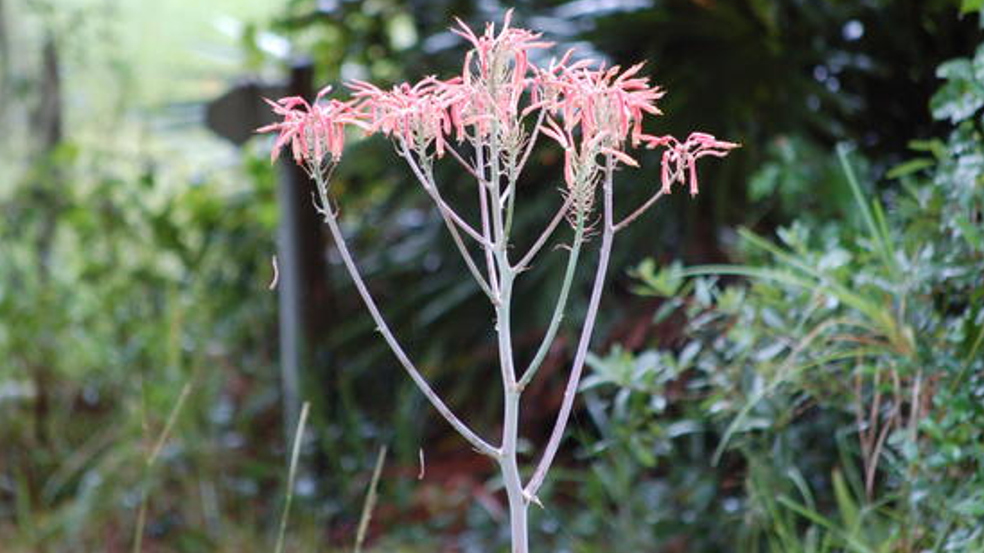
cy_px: 203
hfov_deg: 5.9
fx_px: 9574
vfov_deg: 3.3
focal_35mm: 367
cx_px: 515
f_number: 5.6
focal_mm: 200
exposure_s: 1/100
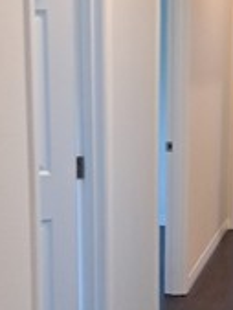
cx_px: 169
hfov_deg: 16.2
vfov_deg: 21.4
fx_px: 816
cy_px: 227
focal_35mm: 91
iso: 250
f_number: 1.8
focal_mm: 5.23
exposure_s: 1/60
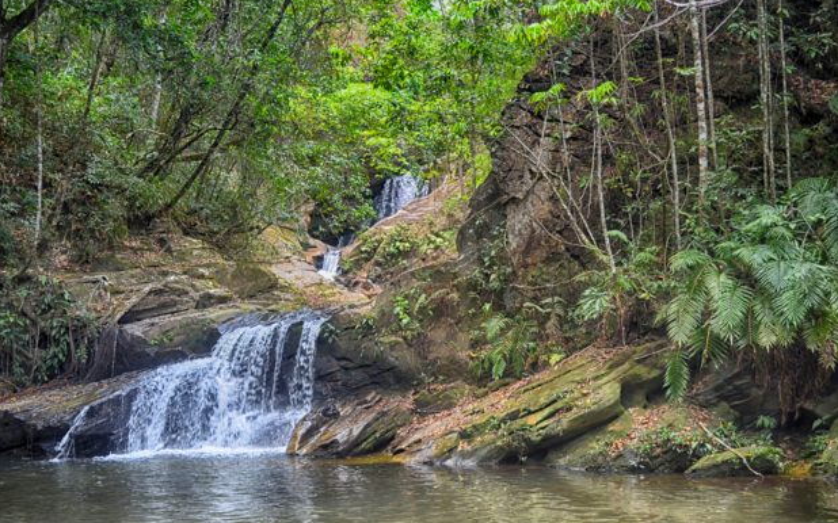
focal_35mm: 49
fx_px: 1119
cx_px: 419
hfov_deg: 41.1
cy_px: 272
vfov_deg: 26.3
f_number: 4.8
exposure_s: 1/100
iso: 400
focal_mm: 32
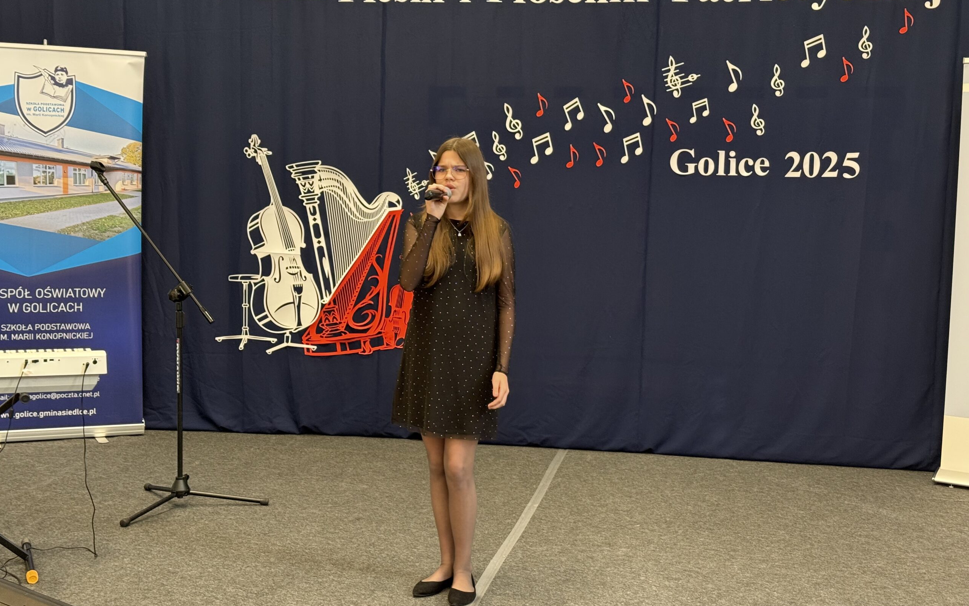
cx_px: 484
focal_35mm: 51
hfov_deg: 39.6
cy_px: 270
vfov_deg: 25.3
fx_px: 1347
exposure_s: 1/60
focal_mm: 6.76
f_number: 1.78
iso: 160
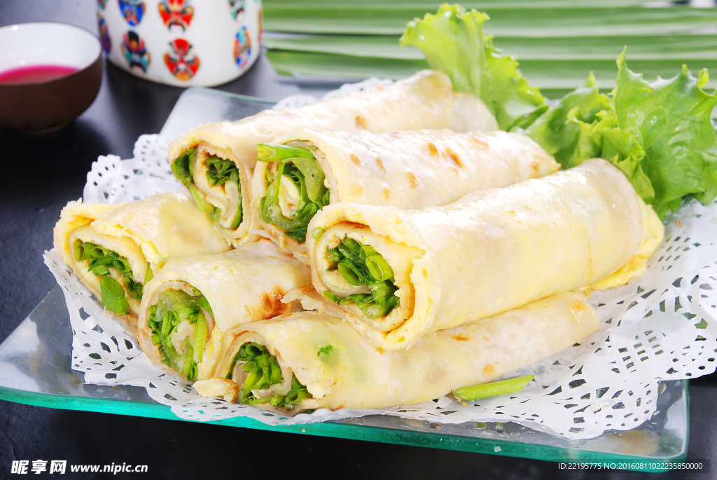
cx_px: 358
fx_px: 1734
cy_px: 240
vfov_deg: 15.7
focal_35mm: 87
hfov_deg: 23.4
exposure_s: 1/125
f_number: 11
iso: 100
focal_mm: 58
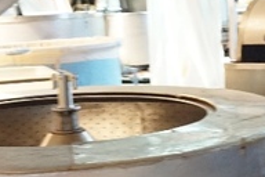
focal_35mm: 90
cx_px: 179
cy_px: 136
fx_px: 662
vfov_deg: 15.1
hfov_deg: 22.5
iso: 3200
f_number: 3.5
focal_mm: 16
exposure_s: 1/4
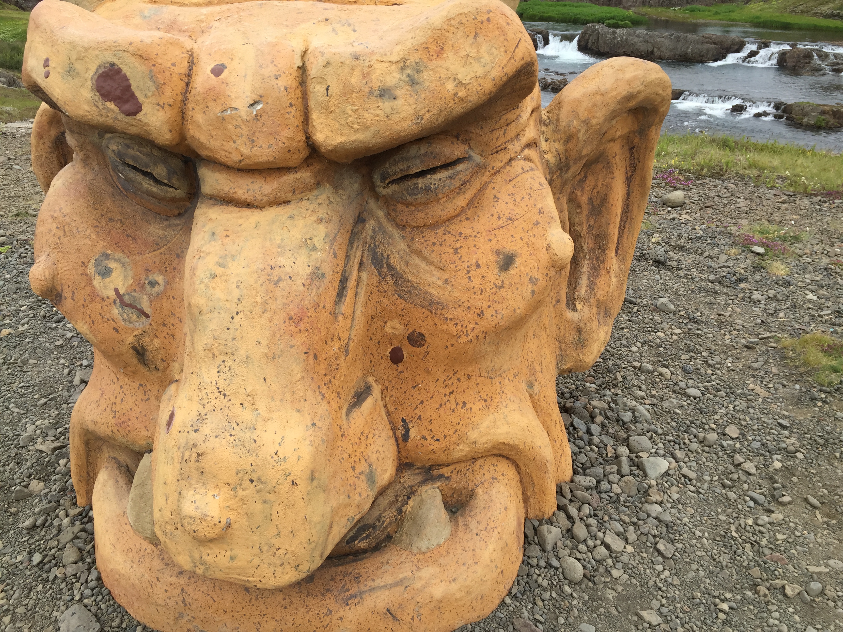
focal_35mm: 29
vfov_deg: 48.2
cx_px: 422
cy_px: 316
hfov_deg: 61.7
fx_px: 706
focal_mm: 4.15
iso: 32
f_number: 2.2
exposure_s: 1/465
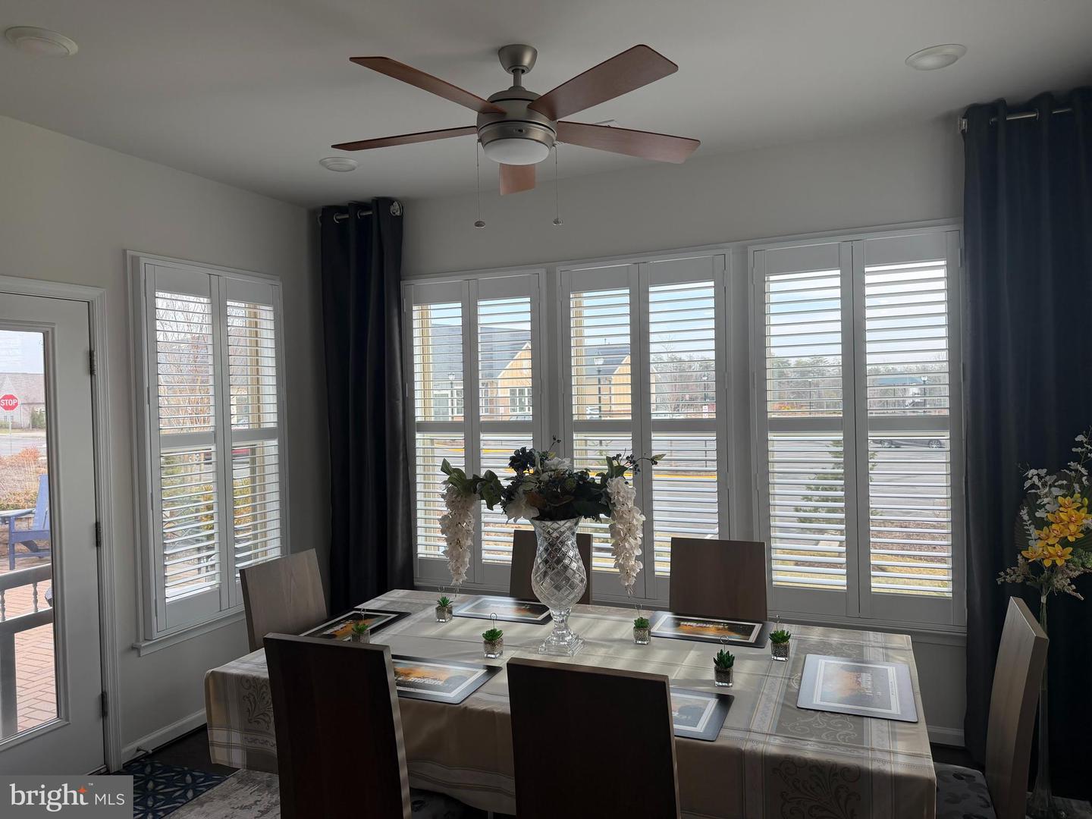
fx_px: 757
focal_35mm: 24
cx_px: 546
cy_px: 410
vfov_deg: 56.8
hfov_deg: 71.6
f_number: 1.78
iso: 100
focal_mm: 6.76
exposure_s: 1/448
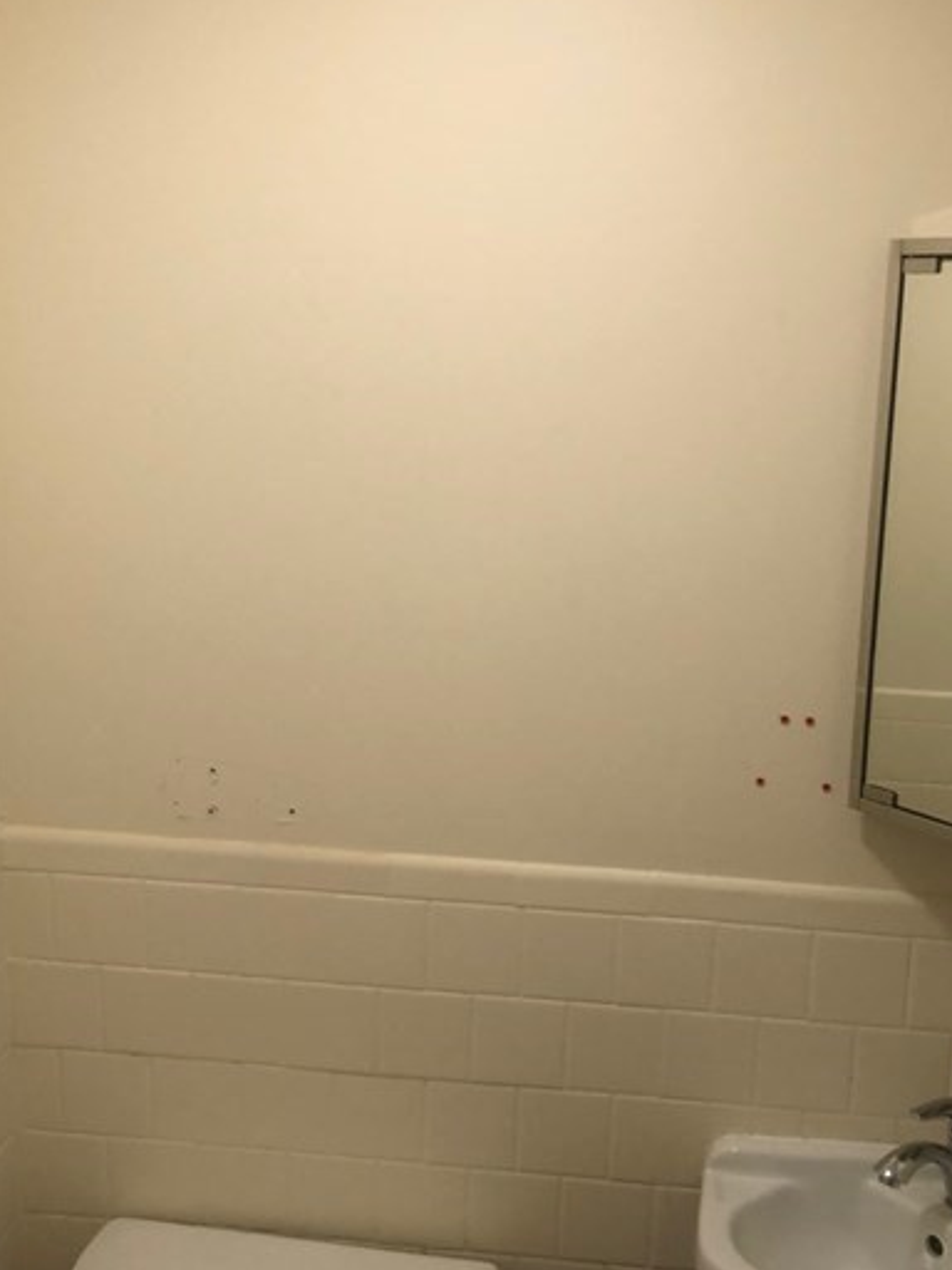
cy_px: 719
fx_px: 1540
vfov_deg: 44.7
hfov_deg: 34.1
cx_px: 622
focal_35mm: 42
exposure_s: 1/20
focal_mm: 3.99
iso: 40
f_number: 1.8
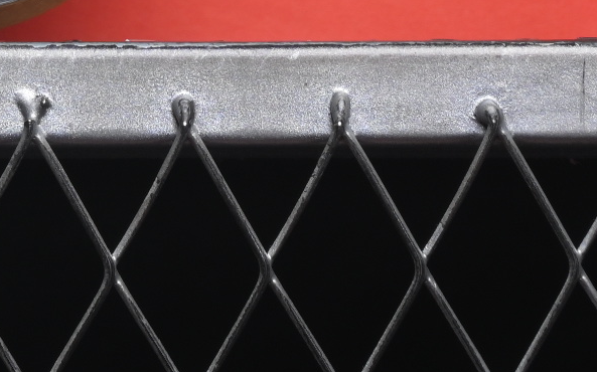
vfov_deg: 3.6
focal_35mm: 359
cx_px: -433
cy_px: -542
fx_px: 5838
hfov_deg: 5.8
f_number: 6.3
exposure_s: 1/60
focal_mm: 50
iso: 160
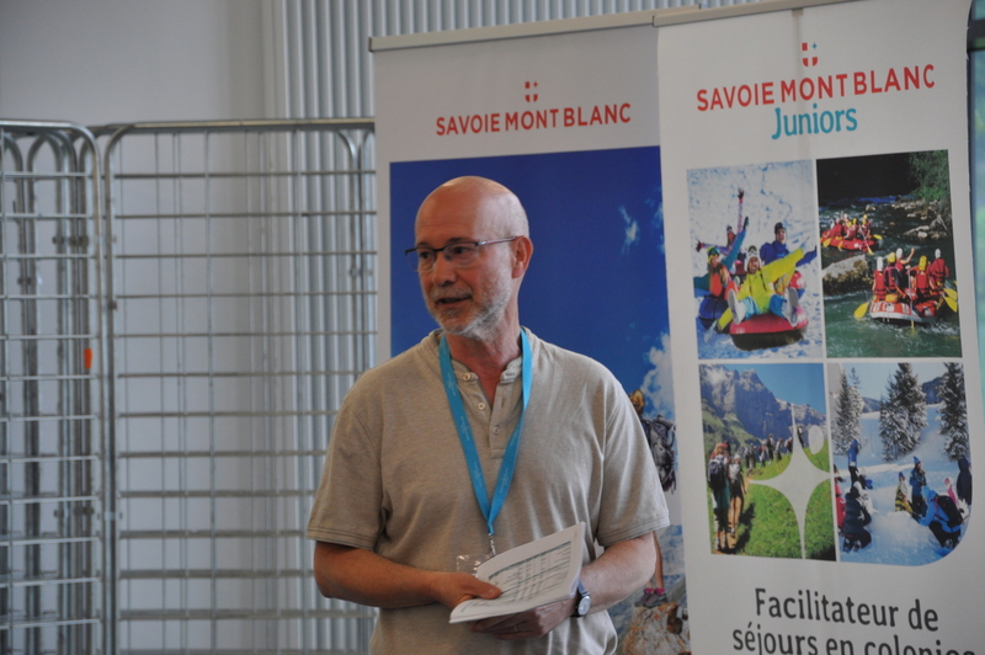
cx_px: 492
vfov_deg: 8.7
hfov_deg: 13.1
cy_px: 328
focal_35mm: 158
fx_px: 4306
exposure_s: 1/60
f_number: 5.6
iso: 500
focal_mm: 105
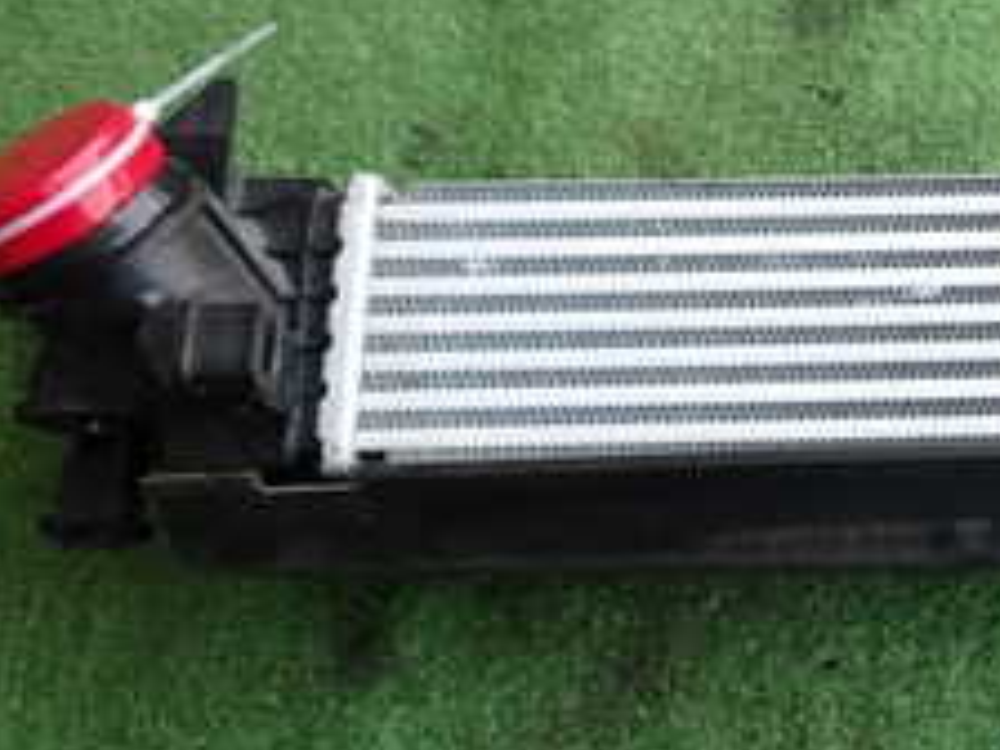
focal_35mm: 67
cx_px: 1259
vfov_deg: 21.9
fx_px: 1936
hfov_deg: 25.4
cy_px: 268
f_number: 2
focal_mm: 4.5
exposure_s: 1/125
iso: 100
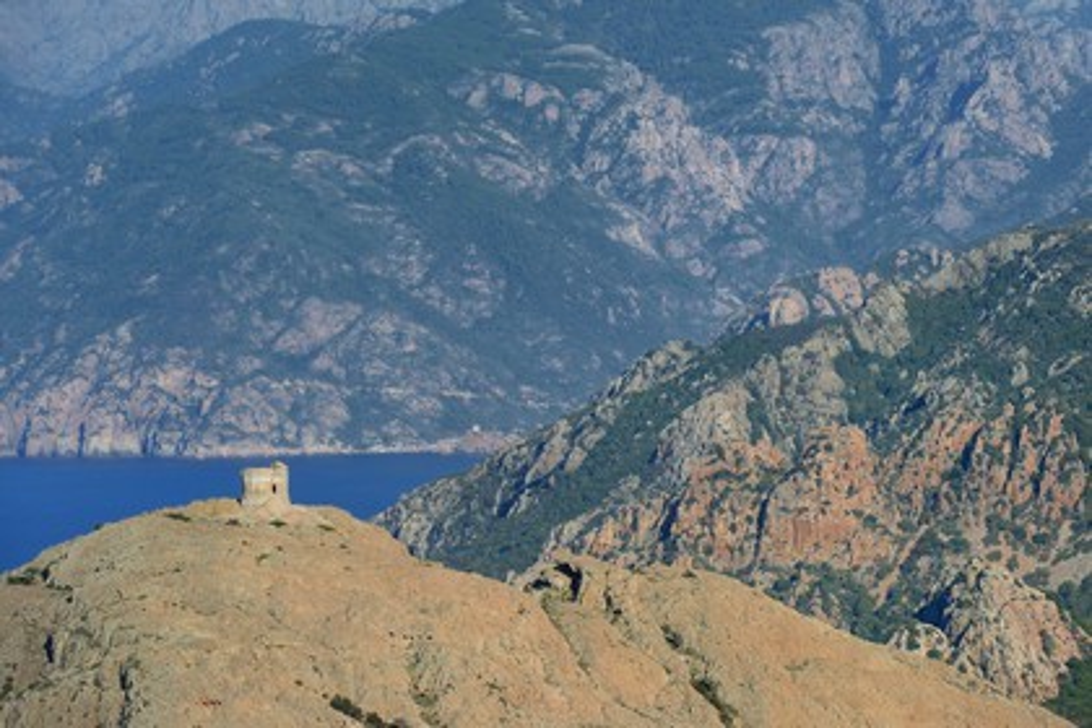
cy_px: 364
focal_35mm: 200
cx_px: 546
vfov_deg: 6.9
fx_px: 6066
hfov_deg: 10.3
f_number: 11
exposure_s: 1/1000
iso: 400
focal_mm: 200
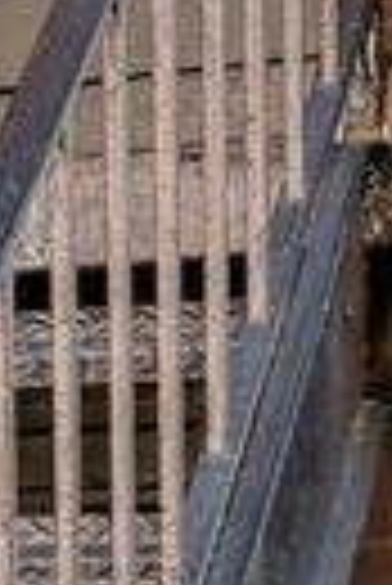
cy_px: -18
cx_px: -1915
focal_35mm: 155
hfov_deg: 5.2
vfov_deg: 13.0
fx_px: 2525
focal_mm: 14
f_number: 5
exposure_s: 1/80
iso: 200
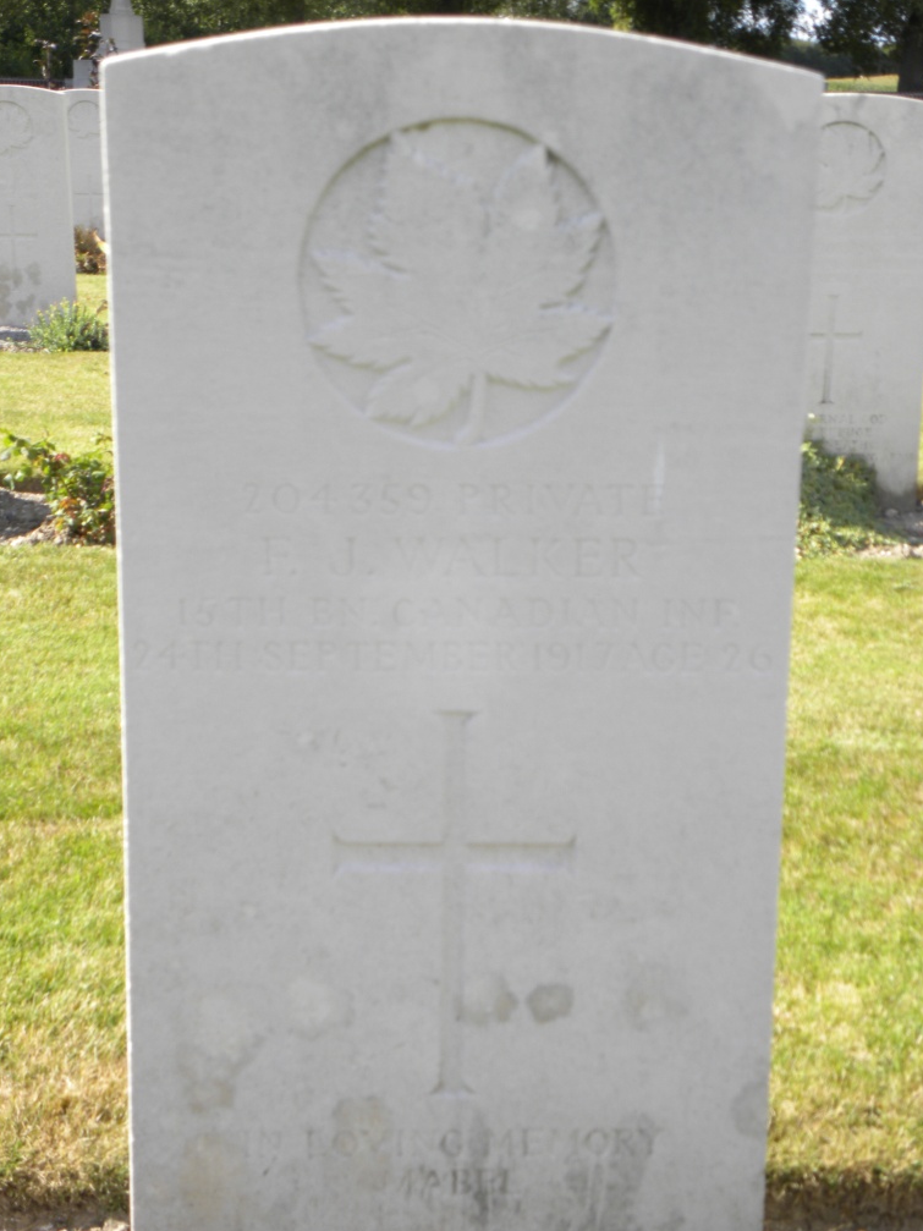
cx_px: 461
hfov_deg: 24.8
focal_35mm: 59
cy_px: 609
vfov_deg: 32.7
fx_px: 2098
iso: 64
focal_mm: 10.3
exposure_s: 1/196
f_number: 4.5
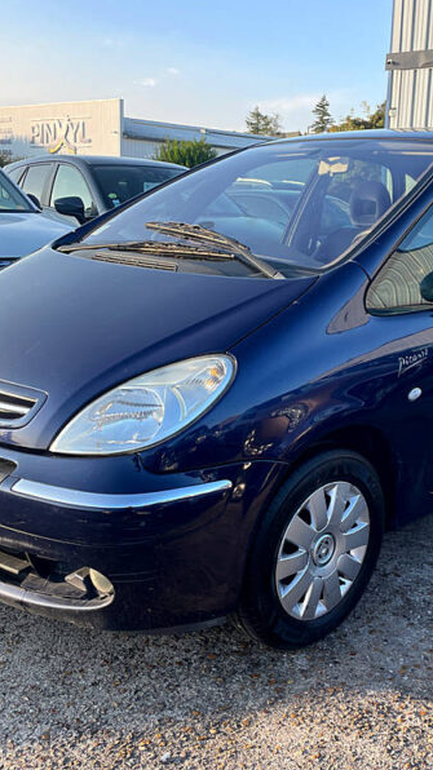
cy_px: 384
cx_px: 278
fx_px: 776
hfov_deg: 31.0
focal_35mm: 38
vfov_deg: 52.8
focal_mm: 4.2
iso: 32
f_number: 1.6
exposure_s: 1/651
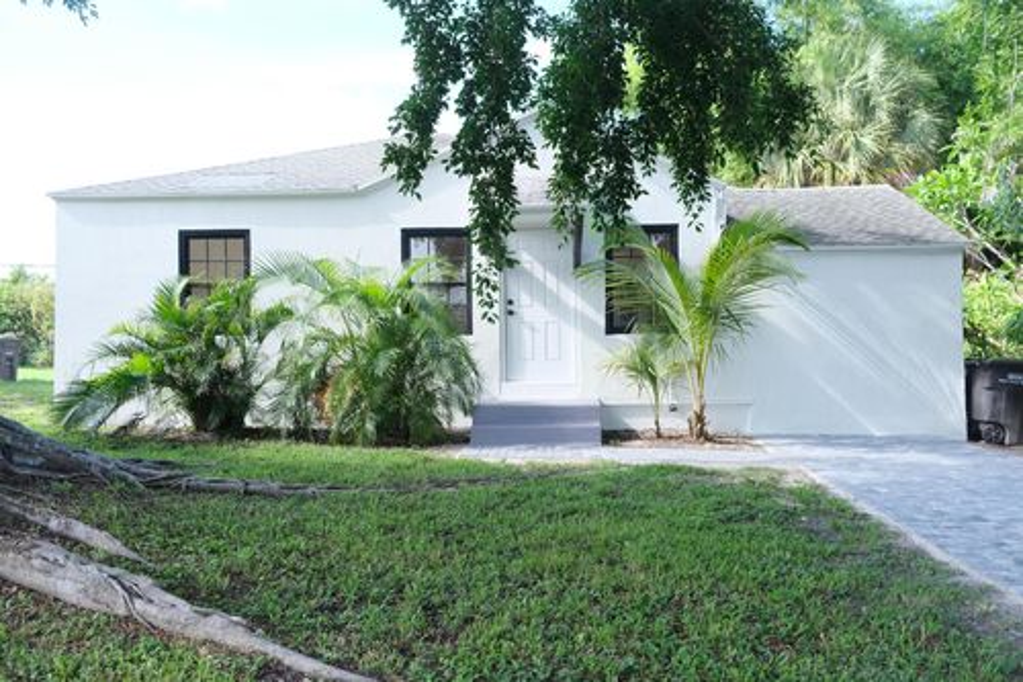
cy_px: 341
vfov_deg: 44.9
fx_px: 824
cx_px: 512
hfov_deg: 63.7
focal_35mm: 29
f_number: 4
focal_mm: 19.6
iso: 320
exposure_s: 1/180
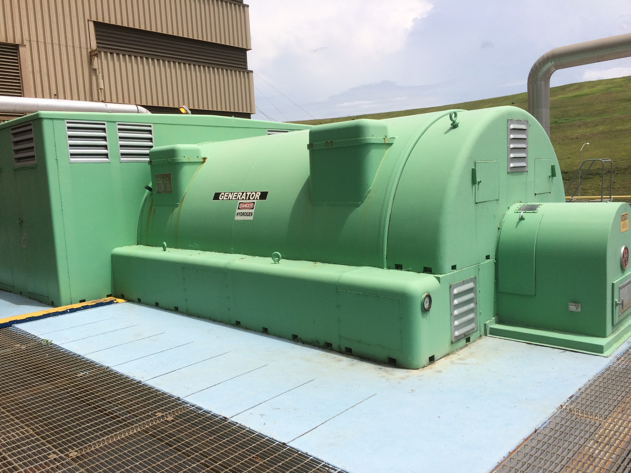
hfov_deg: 61.7
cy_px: 236
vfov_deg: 48.2
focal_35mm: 29
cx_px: 316
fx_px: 529
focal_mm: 4.15
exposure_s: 1/3731
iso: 32
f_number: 2.2
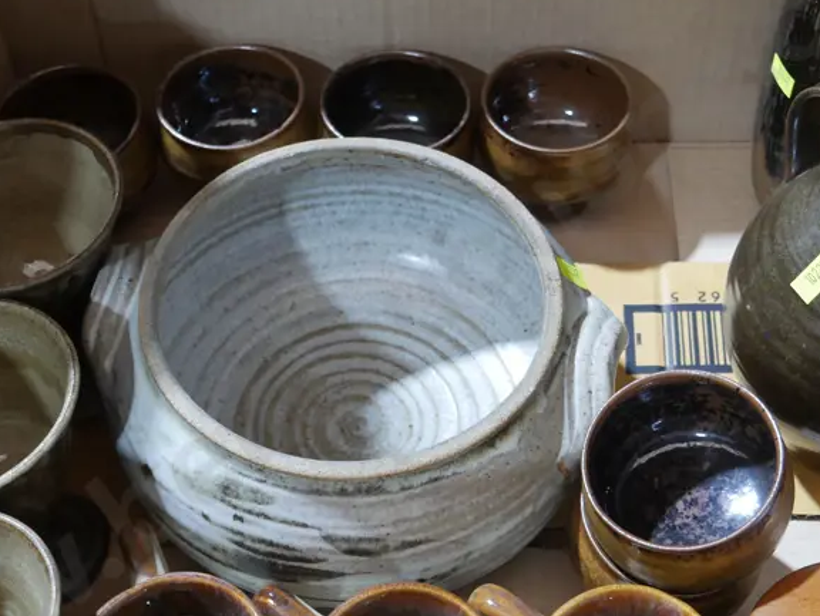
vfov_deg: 23.0
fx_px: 1517
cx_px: 431
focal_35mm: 64
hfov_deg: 30.2
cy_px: 299
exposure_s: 1/60
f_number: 4
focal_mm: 18
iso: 800
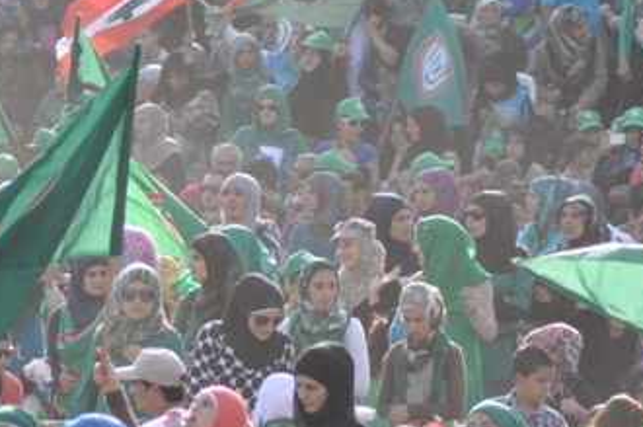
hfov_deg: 3.2
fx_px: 11610
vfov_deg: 2.1
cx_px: 111
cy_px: 107
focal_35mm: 651
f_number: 4.5
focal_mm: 140
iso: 500
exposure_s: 1/1250
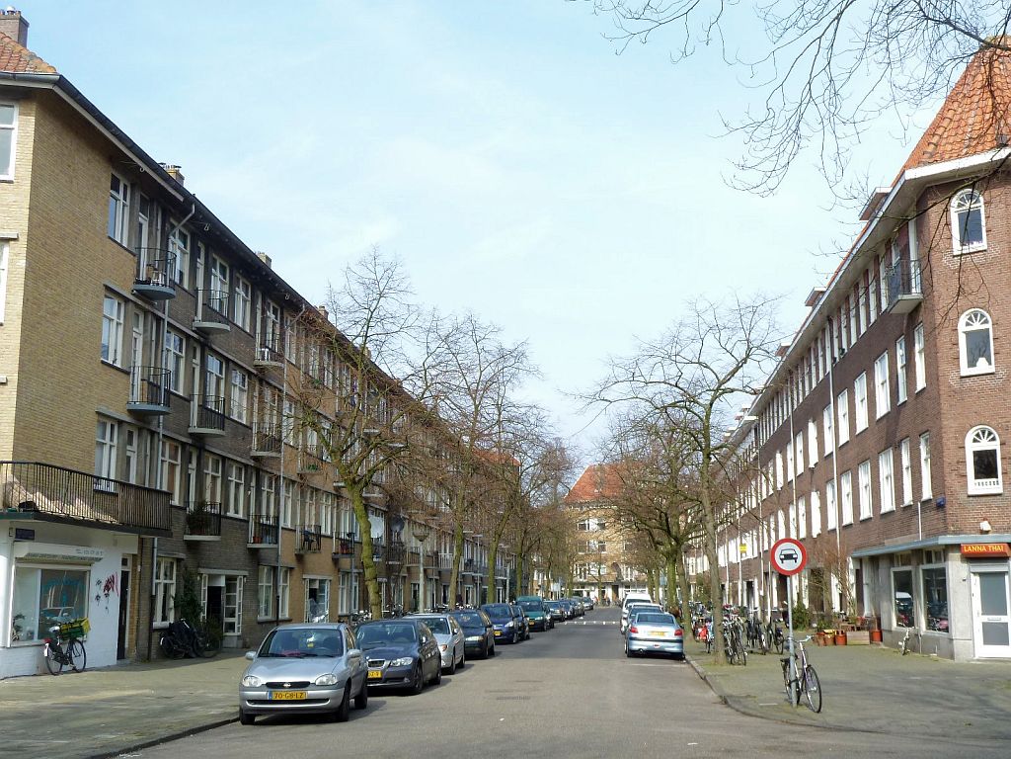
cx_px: 506
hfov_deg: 42.9
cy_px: 380
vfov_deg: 32.9
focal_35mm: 44
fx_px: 1285
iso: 80
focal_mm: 7.3
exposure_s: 1/200
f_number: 4
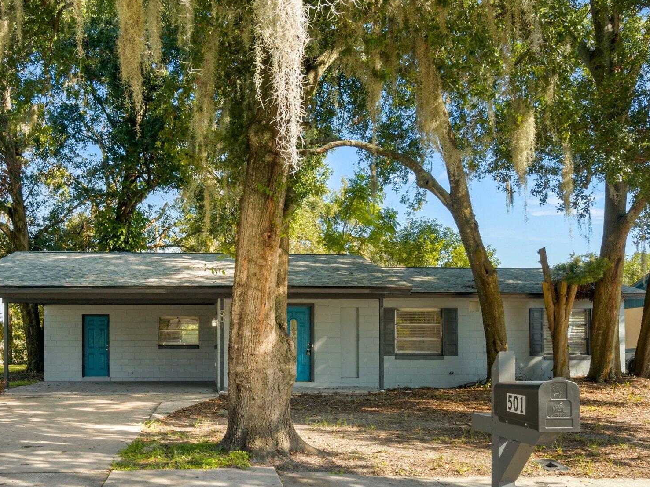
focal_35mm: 32
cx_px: 258
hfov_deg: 56.4
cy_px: 296
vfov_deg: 43.9
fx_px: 601
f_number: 5.6
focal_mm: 16
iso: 320
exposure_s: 1/125
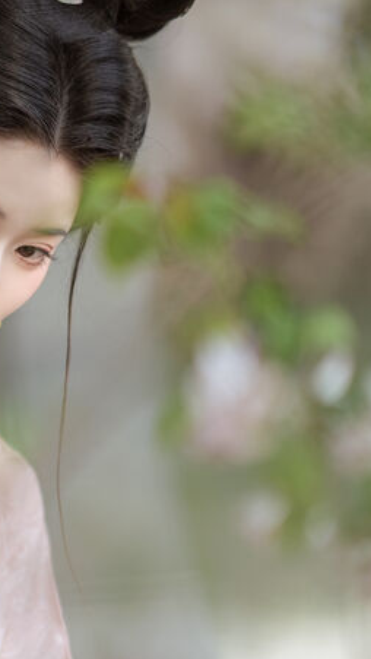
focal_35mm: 237
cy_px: 336
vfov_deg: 9.1
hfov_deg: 5.0
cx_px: -337
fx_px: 4141
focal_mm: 85
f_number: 1.4
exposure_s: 1/800
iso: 125
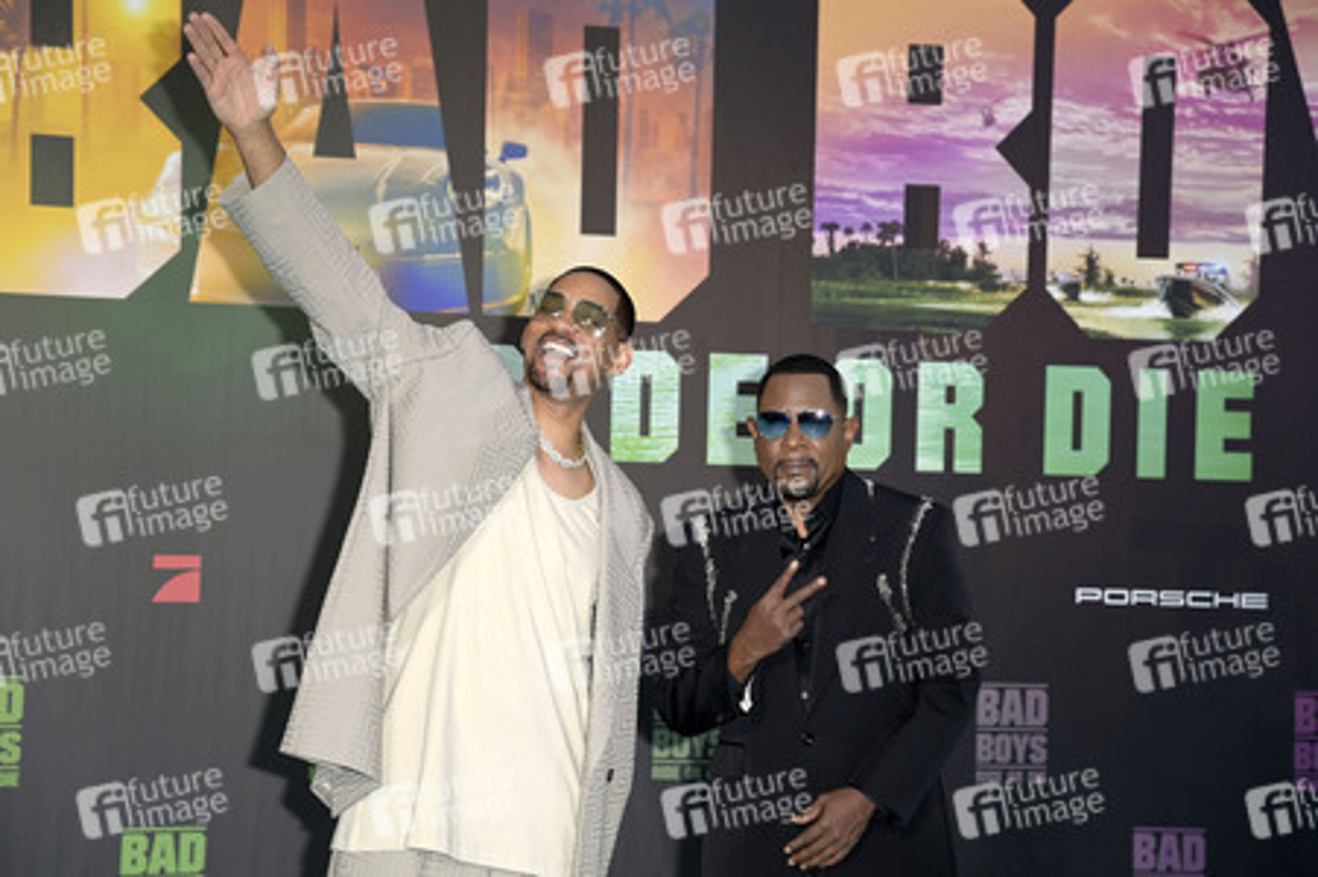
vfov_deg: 14.8
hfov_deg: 22.2
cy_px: 438
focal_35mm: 92
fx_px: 3366
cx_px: 659
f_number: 5.6
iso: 320
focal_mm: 92
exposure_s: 1/250
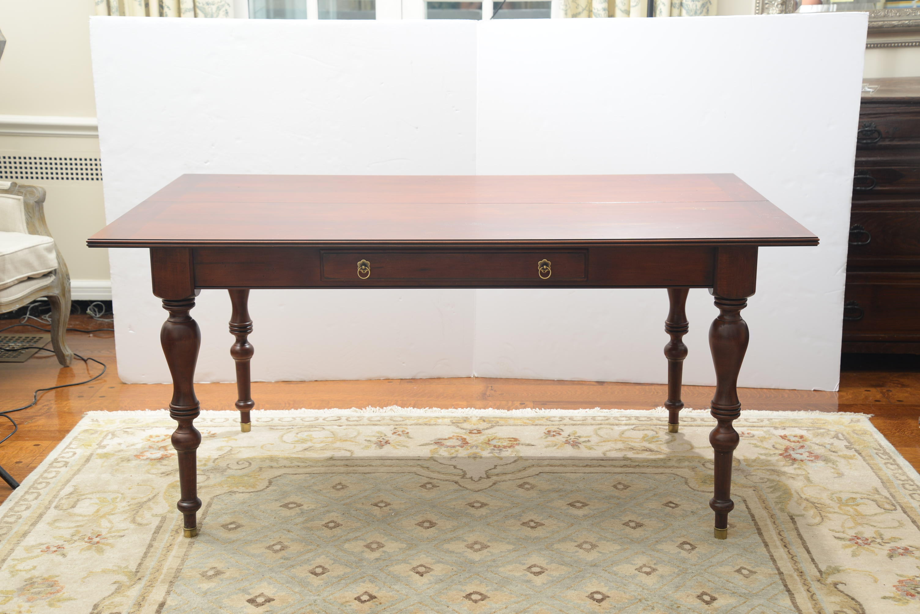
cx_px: 460
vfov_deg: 27.0
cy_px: 307
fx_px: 1278
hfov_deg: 39.6
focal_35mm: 50
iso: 160
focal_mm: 50
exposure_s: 1/100
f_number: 5.6
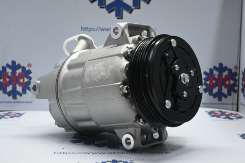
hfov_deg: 37.9
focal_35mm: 52
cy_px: 82
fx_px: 357
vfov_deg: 25.8
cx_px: 122
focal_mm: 35
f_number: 5.3
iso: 1000
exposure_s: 1/60
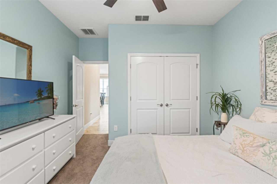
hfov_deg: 100.4
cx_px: 138
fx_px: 115
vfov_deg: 77.3
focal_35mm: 15
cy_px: 92
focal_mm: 10
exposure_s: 1/1.67
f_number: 7.1
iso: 400
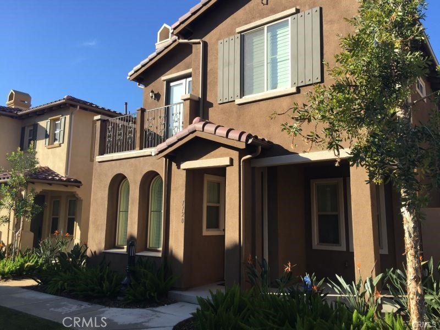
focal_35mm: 29
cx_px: 220
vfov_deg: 48.2
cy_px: 165
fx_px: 369
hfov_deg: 61.7
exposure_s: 1/1014
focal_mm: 4.15
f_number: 2.2
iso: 32
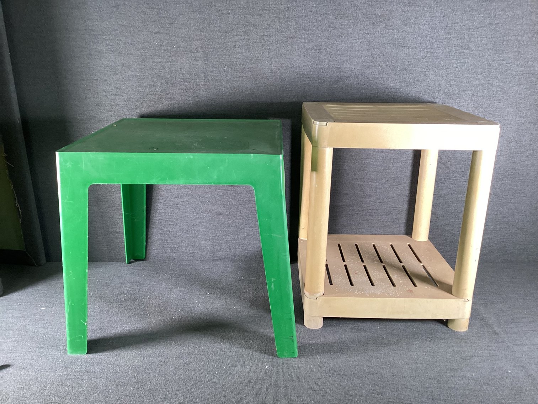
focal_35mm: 31
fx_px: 482
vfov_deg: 45.4
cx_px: 269
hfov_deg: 58.3
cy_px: 202
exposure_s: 1/50
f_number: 2.4
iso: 160
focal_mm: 3.3
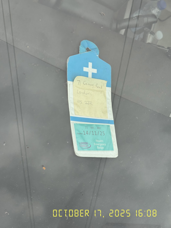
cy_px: 114
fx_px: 316
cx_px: 86
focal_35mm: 48
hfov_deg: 30.3
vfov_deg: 39.7
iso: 64
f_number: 1.78
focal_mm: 6.76
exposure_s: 1/518
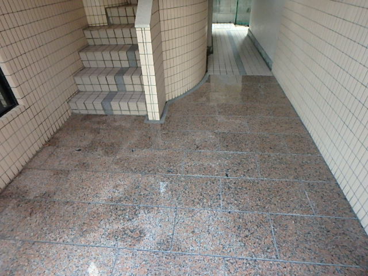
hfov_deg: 79.0
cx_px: 184
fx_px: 223
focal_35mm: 21
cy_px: 138
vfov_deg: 63.4
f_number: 3.5
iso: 800
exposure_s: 1/60
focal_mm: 3.7
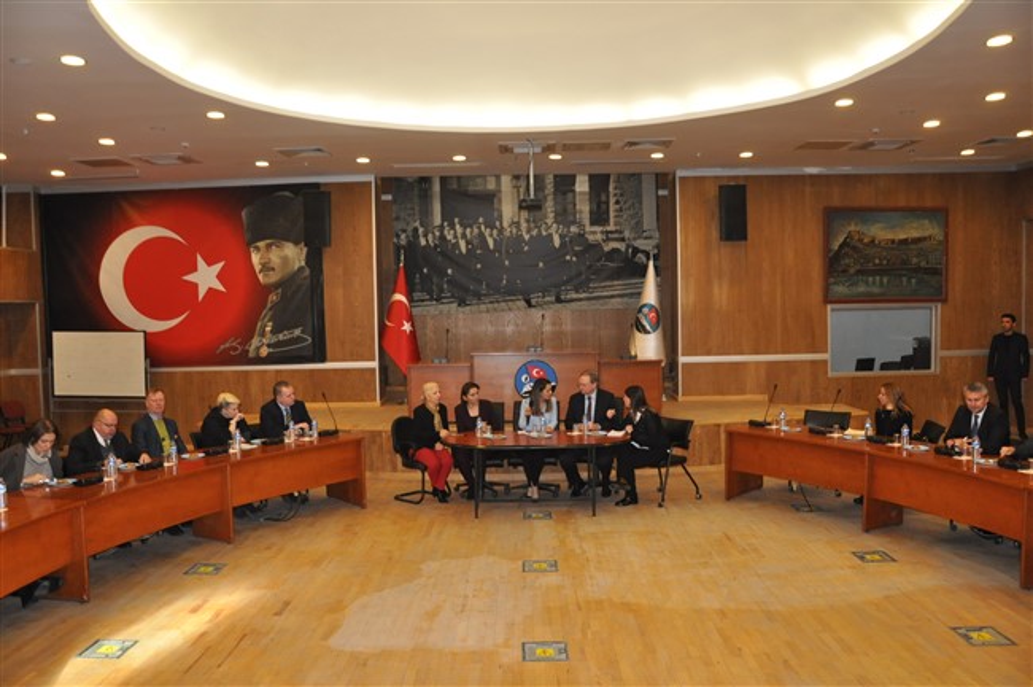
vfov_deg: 47.8
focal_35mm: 27
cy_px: 344
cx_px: 516
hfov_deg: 67.4
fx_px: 774
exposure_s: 1/60
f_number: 4.5
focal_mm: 18
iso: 1250
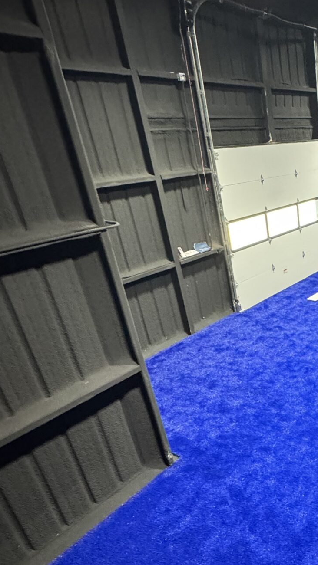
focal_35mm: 30
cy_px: 360
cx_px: 394
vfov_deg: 63.2
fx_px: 450
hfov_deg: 31.6
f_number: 2.2
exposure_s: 1/60
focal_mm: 2.22
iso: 1000
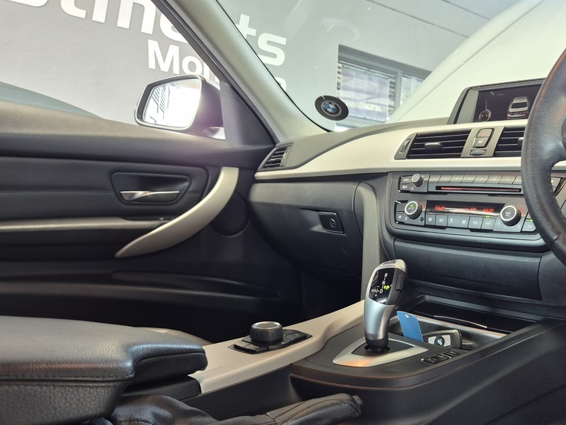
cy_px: 280
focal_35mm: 31
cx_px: 366
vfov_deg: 44.8
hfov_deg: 57.4
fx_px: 507
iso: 320
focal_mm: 5.4
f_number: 1.8
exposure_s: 1/40
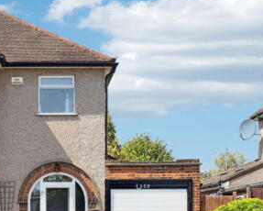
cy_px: 143
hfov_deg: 24.8
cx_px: 41
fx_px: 584
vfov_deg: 20.4
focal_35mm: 75
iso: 640
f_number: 5.6
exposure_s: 1/800
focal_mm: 35
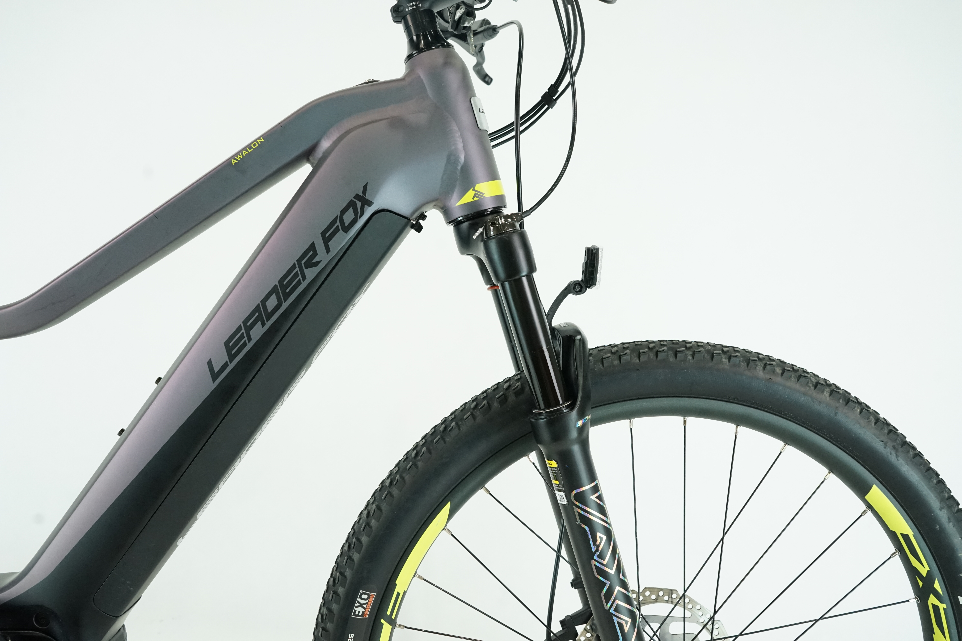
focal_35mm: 28
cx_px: 481
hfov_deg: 65.5
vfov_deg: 46.4
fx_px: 748
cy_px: 320
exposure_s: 1/200
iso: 3200
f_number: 7.1
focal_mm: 28
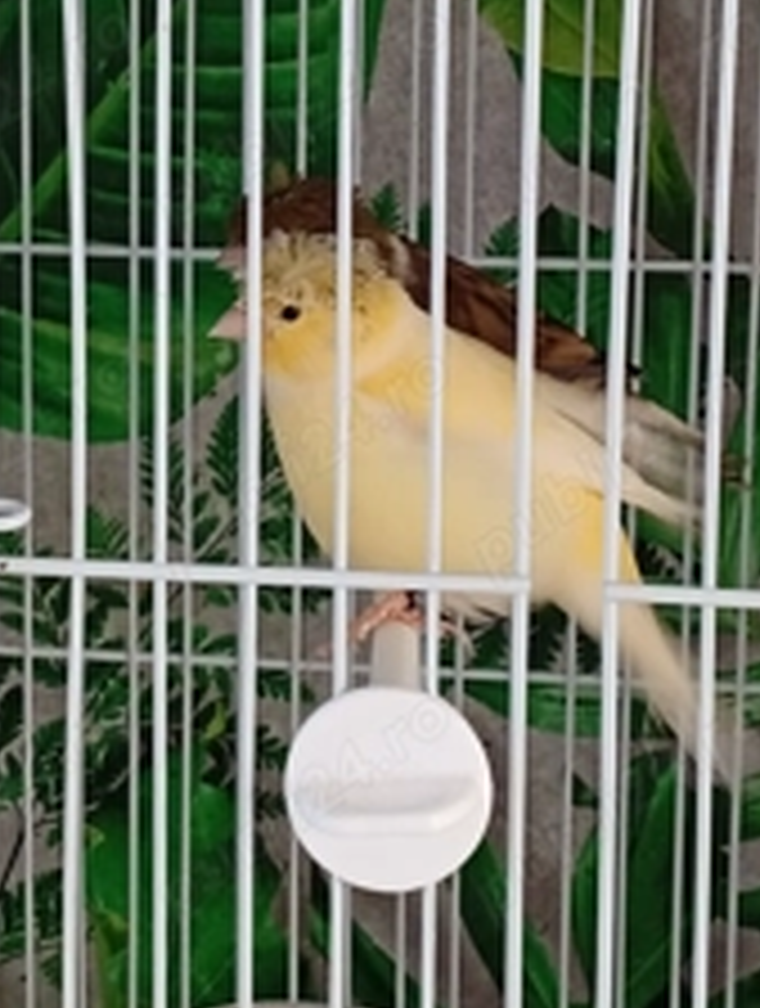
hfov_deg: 15.4
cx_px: 144
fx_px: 2800
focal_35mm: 96
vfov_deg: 20.2
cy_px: 189
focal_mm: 3.98
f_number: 1.8
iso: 160
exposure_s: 1/50
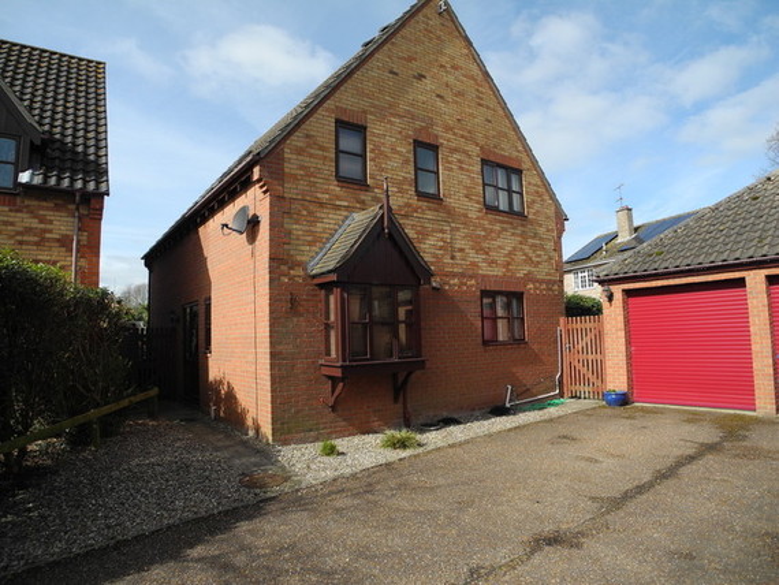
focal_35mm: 28
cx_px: 390
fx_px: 630
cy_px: 292
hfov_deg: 63.4
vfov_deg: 49.8
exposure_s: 1/1037
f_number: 3.2
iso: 100
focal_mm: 6
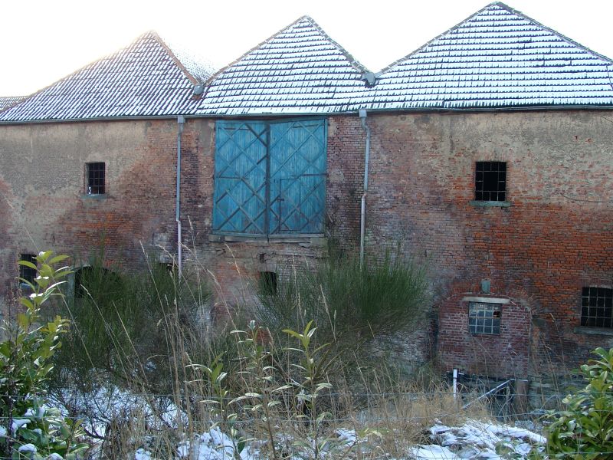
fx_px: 602
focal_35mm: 34
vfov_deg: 41.8
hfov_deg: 54.0
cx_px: 306
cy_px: 230
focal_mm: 7.13
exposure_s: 1/83
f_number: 4
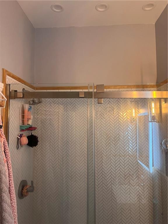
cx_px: 84
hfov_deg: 53.1
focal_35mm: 26
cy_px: 112
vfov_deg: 67.3
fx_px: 168
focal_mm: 5.7
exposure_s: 1/58
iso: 160
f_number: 1.5
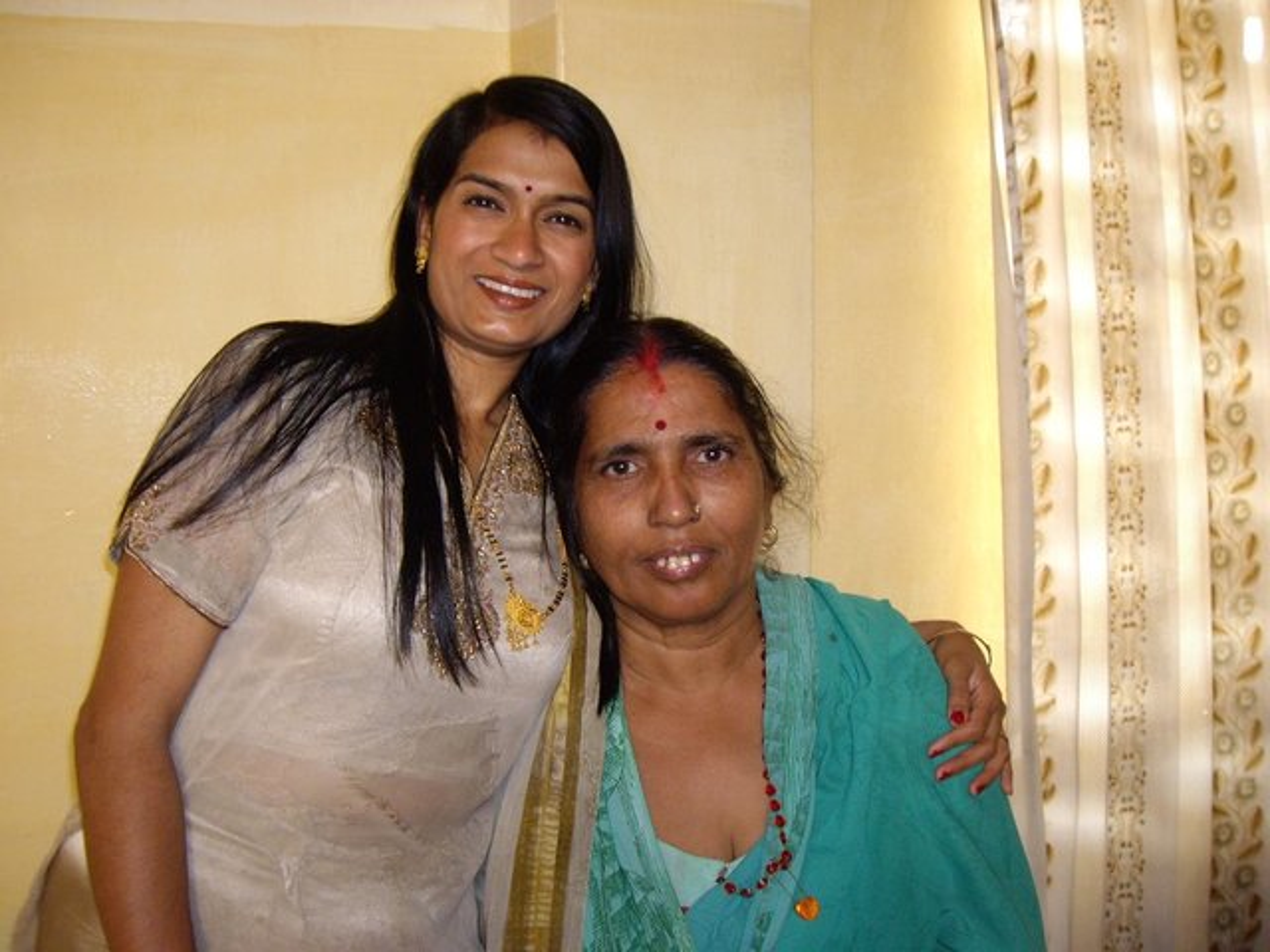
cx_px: 635
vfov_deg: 37.7
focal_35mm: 38
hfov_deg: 49.0
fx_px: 1394
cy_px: 476
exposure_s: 1/40
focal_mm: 6.2
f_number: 2.7
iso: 200
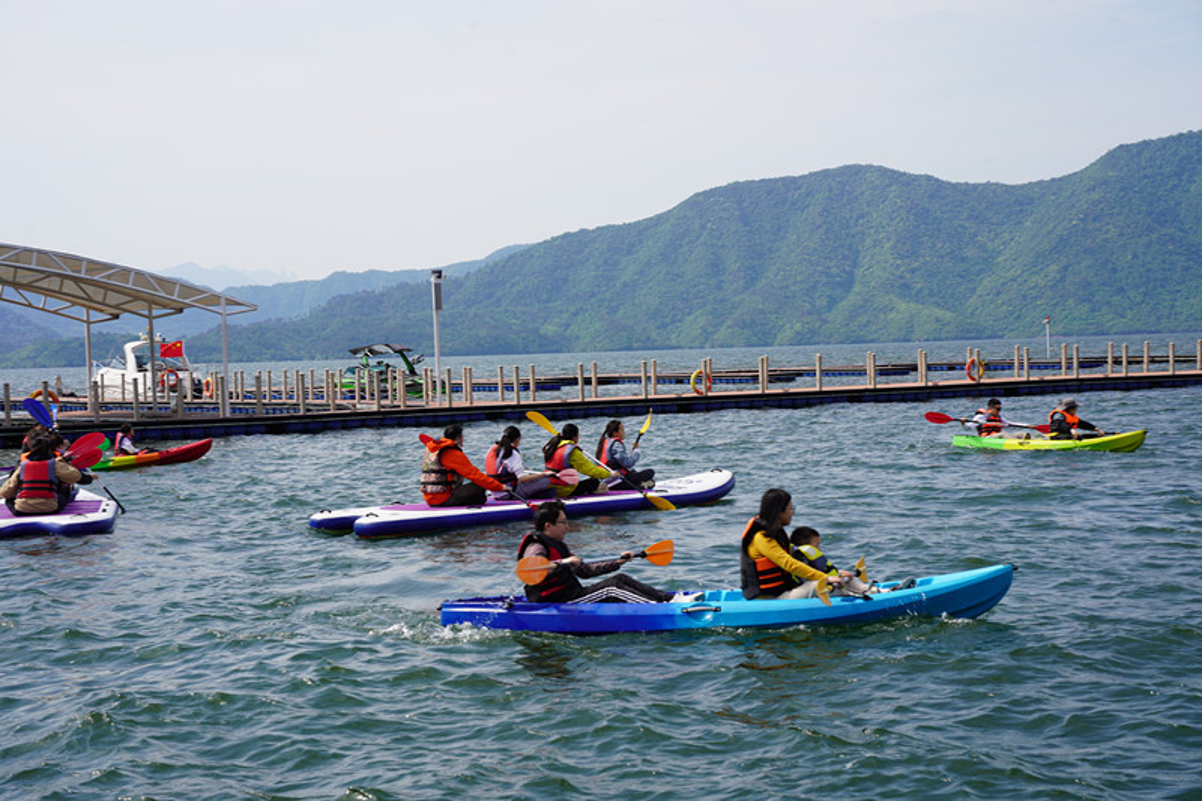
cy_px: 400
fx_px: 2070
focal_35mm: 62
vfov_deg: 21.9
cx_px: 601
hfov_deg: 32.4
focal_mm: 62
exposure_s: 1/160
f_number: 9
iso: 100
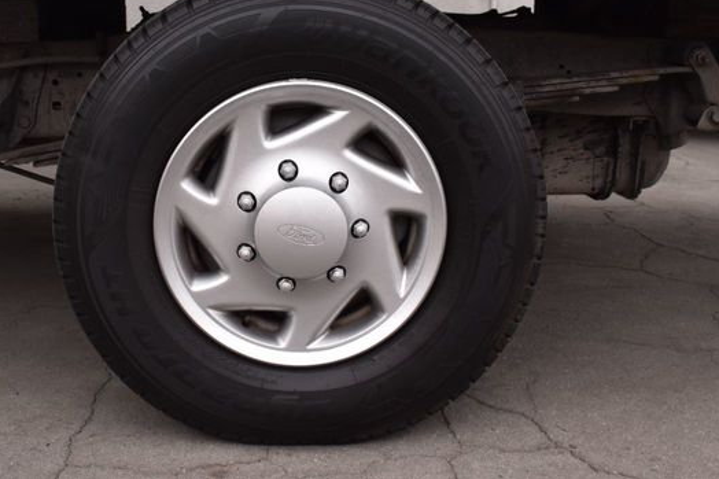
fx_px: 878
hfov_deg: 44.4
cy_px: 187
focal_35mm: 44
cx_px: 305
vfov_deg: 30.4
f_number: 8
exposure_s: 1/250
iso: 400
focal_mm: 24
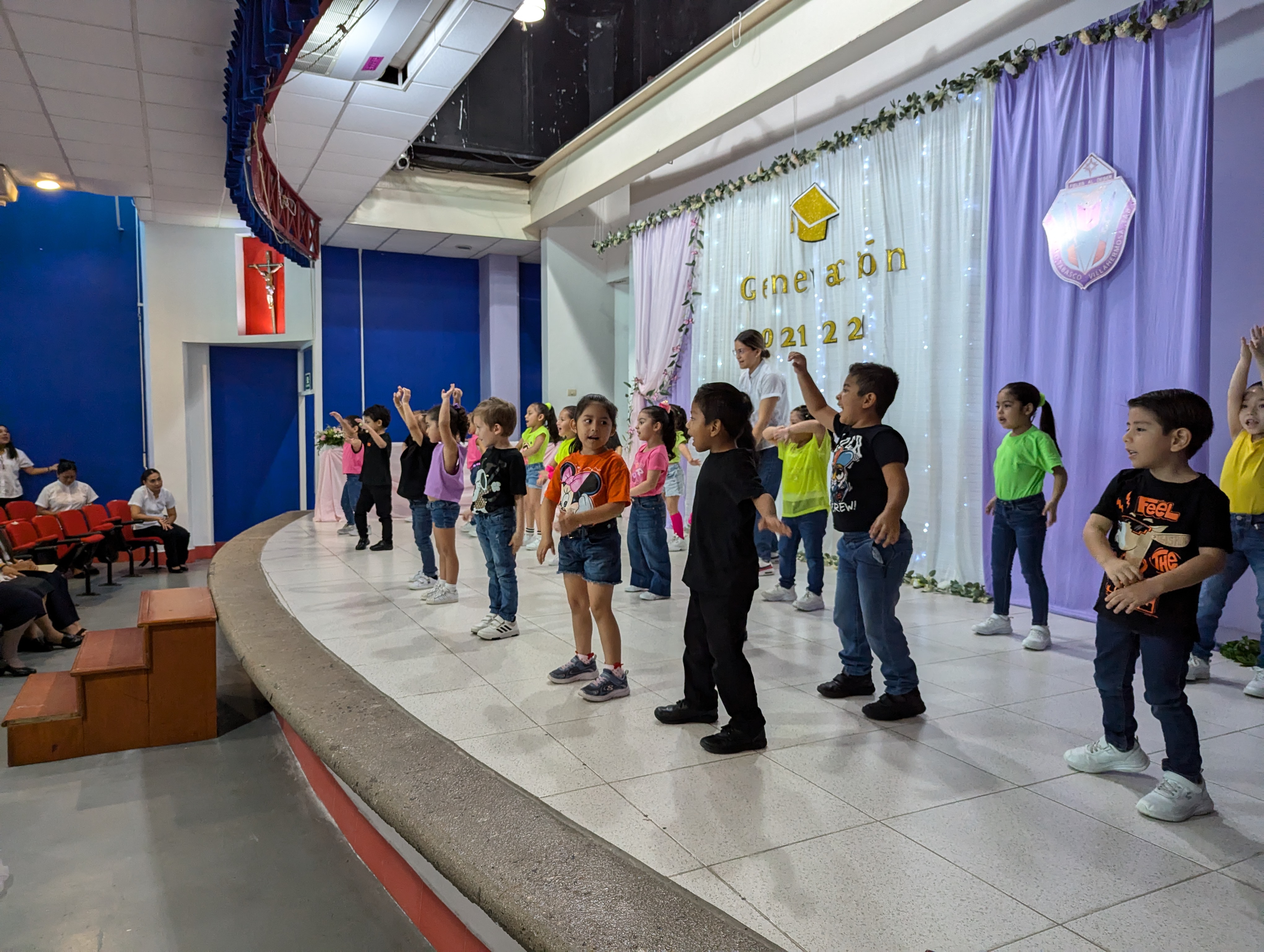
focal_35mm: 24
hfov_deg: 71.5
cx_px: 632
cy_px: 476
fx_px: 878
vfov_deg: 56.9
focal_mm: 6.81
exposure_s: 1/120
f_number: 1.85
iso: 856
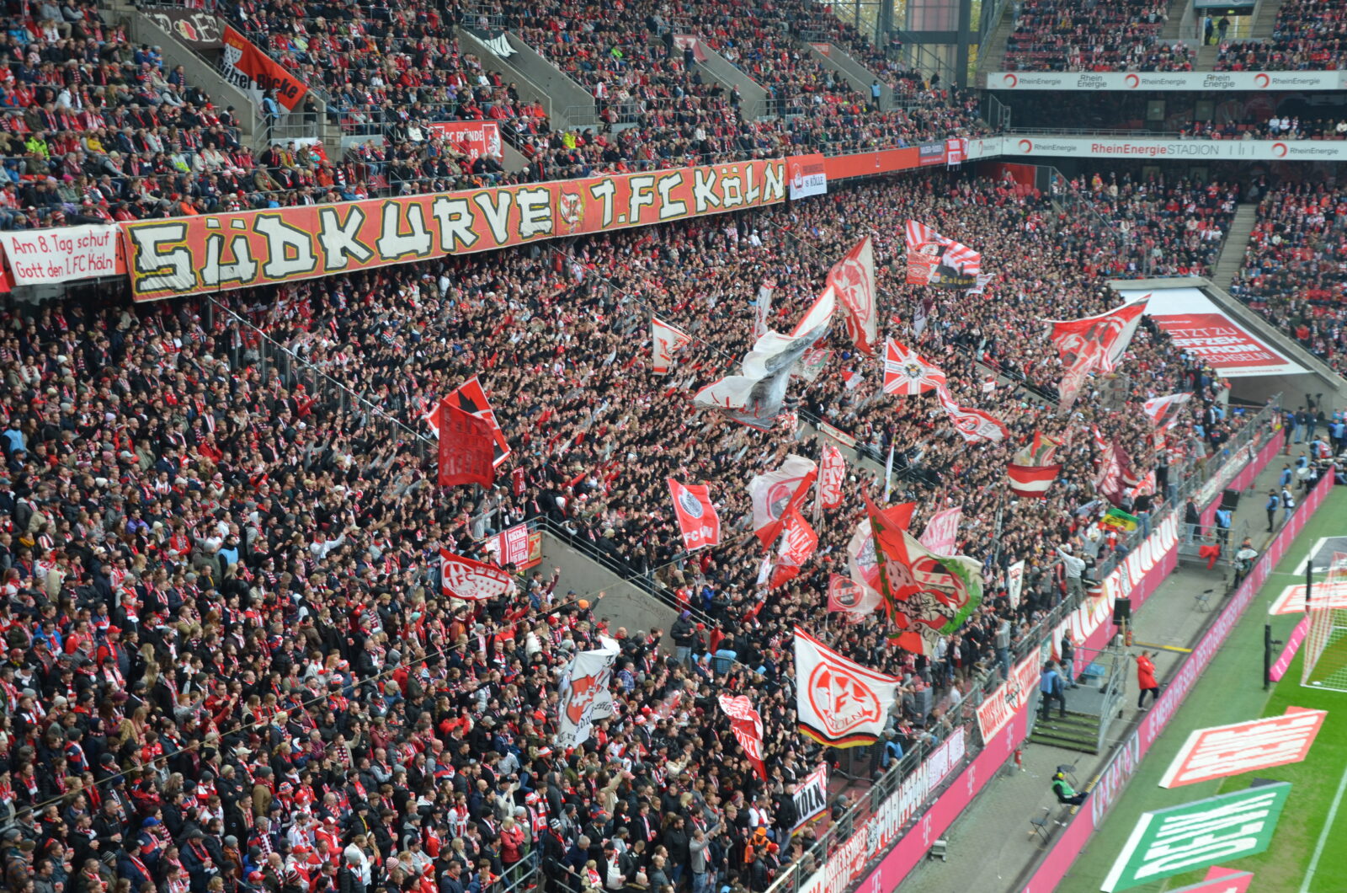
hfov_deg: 35.1
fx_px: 2128
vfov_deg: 23.7
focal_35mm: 57
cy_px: 446
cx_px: 674
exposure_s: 1/125
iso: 400
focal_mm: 38
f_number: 5.6
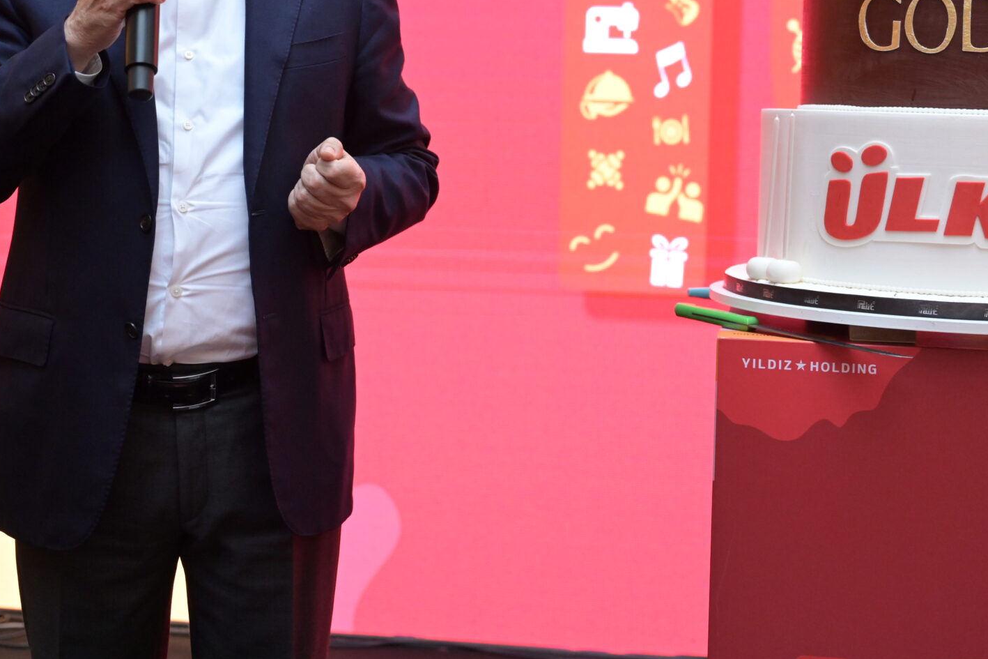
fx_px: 1784
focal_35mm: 65
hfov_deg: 31.0
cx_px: 514
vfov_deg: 20.6
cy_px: 90
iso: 2000
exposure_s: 1/100
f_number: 2.8
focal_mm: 36
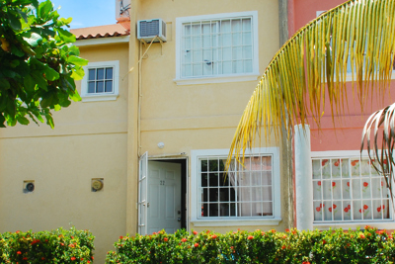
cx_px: 206
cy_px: 145
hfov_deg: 36.9
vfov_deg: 25.1
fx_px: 593
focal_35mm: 54
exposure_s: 1/60
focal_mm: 20
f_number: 14
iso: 200
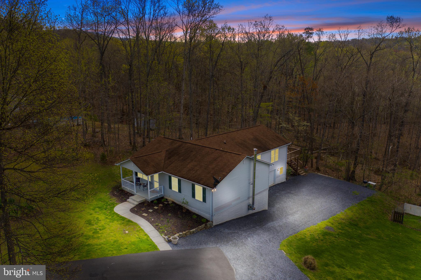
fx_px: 327
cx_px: 210
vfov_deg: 46.4
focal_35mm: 28
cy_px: 140
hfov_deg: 65.5
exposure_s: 1/80
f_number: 3.2
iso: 100
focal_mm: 10.26
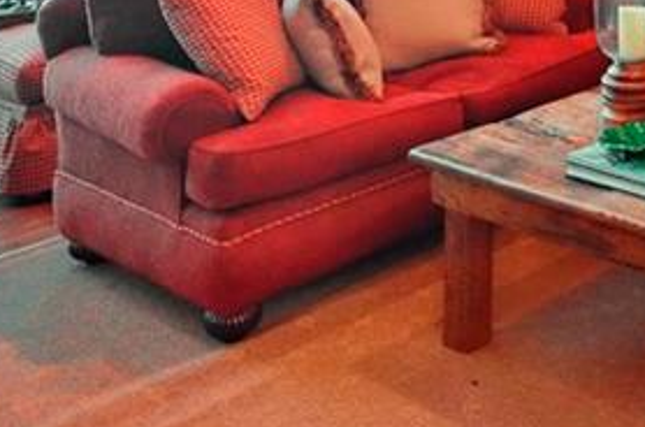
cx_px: 708
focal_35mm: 61
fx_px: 1088
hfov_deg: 29.8
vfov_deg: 18.8
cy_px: -266
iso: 250
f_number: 6.3
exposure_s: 1/30
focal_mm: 11
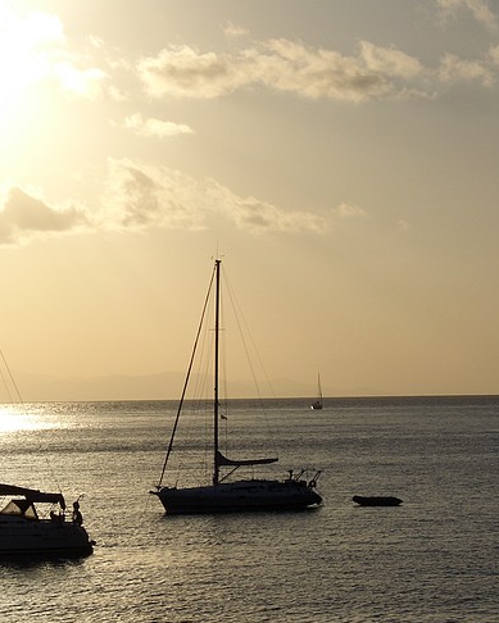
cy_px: 328
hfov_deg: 12.3
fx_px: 2307
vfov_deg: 15.4
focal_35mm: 125
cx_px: 118
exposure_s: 1/2000
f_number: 7.1
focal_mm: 19.2
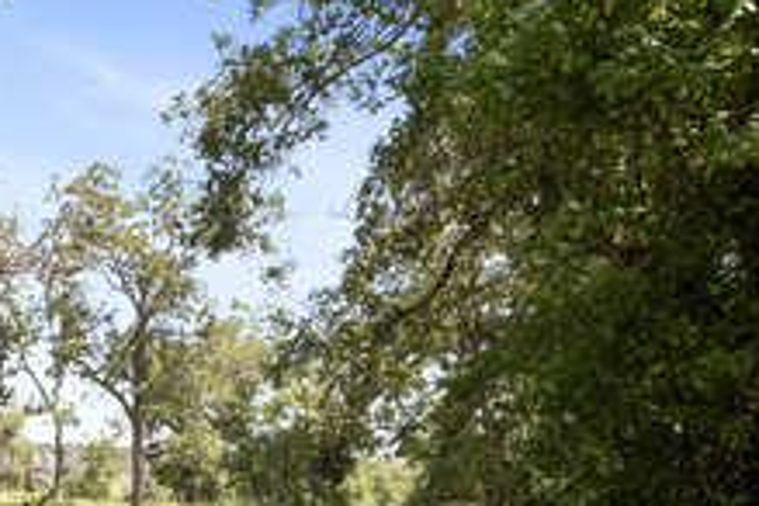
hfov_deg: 43.9
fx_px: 864
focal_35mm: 41
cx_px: 97
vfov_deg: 30.8
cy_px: 480
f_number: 8
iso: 400
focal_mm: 14
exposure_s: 1/320
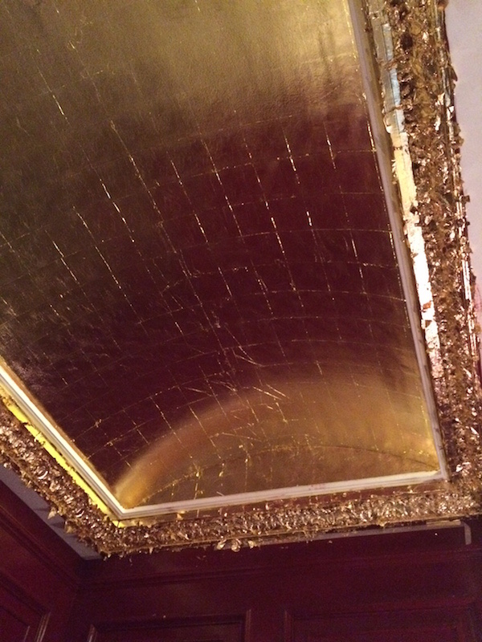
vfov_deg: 61.7
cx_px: 241
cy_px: 321
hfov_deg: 48.2
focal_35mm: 29
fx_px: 538
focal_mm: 4.15
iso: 500
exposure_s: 1/15
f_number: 2.2
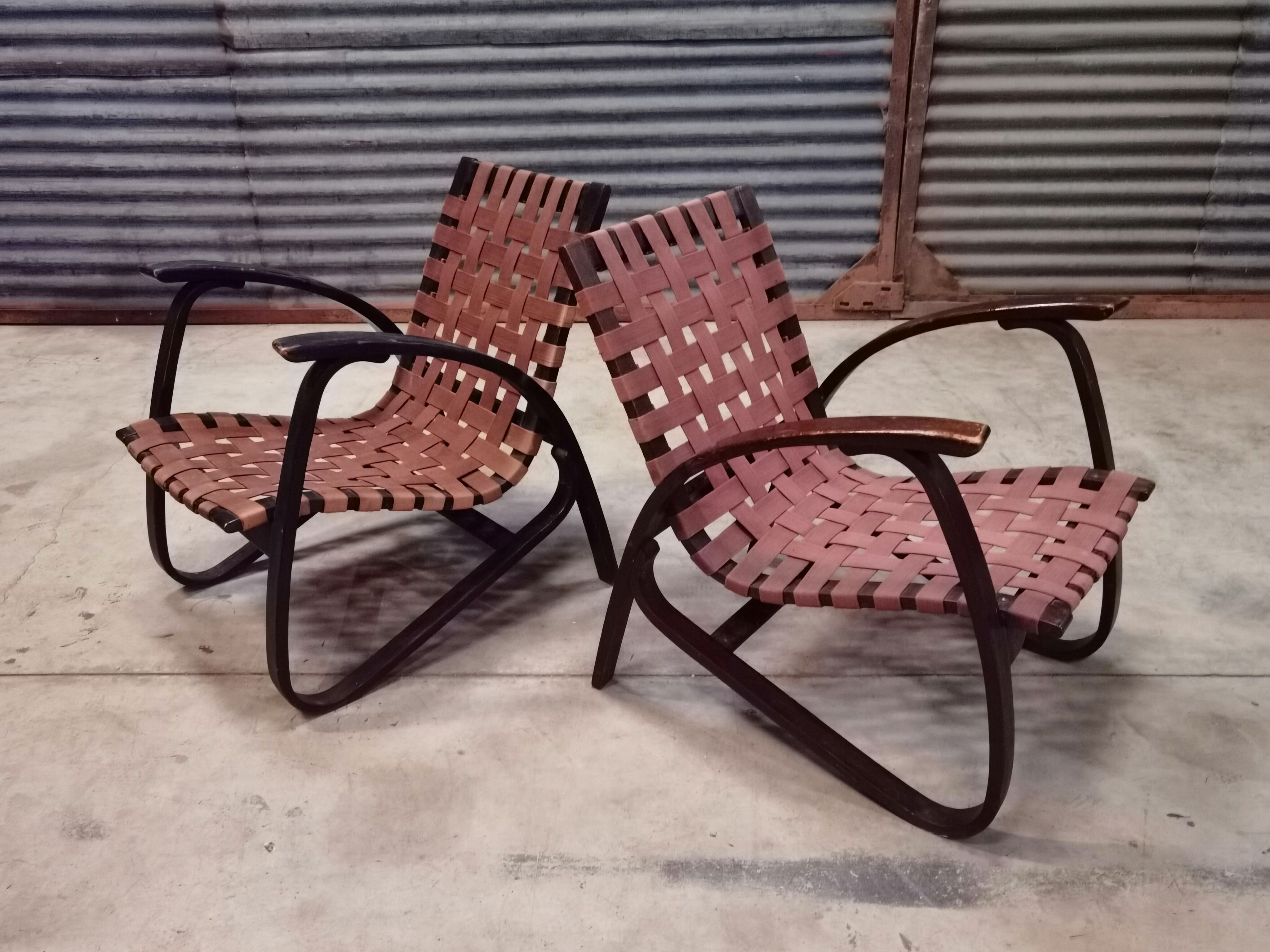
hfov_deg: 60.0
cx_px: 635
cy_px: 476
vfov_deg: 46.8
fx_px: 1101
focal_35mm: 30
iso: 800
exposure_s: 1/25
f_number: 1.9
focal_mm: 6.71
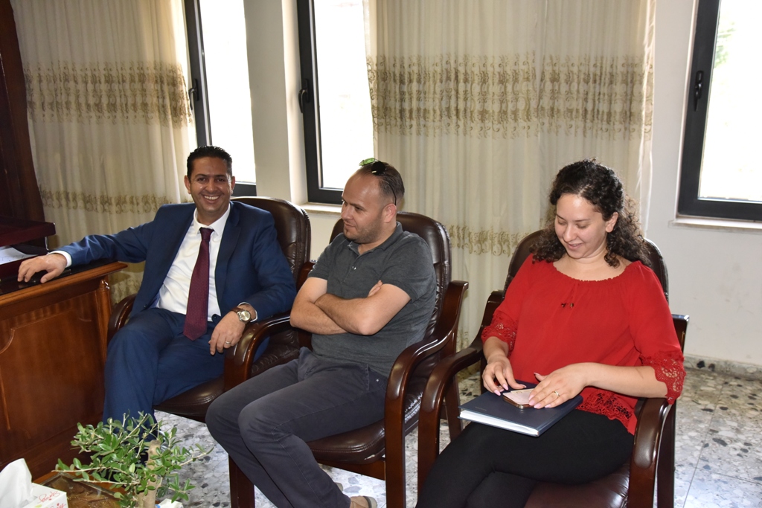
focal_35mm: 34
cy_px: 254
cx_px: 381
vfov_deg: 38.9
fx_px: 720
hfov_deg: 55.8
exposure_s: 1/250
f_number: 6.3
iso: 2500
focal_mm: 34
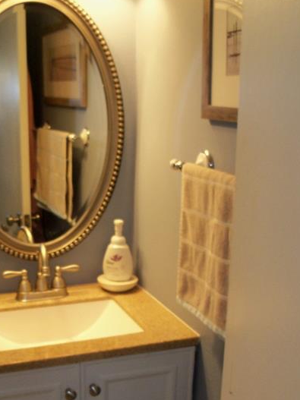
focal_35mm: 51
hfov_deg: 28.5
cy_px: 282
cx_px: 127
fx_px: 590
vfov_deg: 36.9
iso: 200
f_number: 3.5
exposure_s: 1/30
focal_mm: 6.2
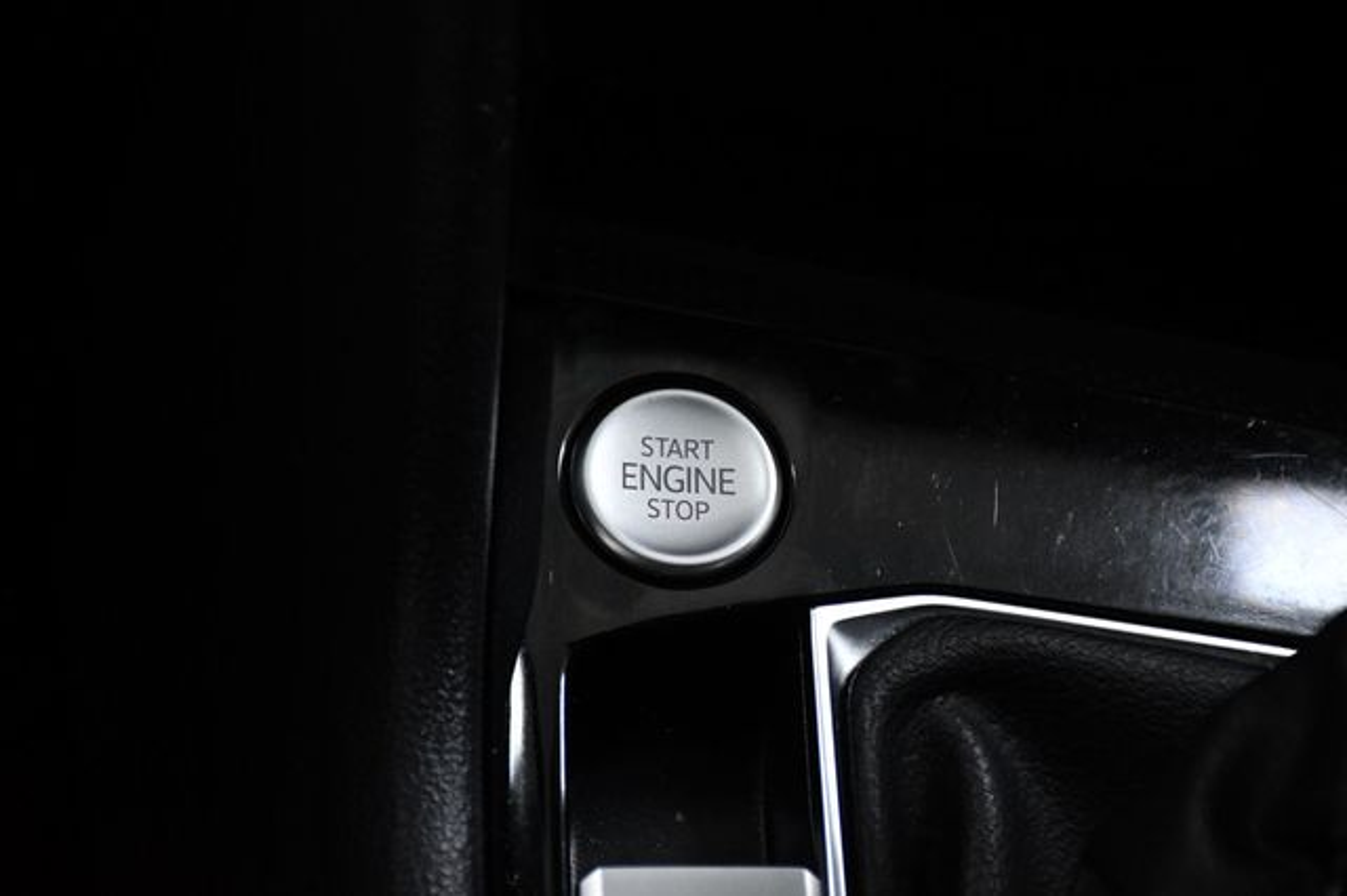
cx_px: 674
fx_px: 3927
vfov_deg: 13.0
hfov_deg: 19.5
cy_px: 448
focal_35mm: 105
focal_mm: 70
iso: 2500
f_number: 5
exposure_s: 1/400
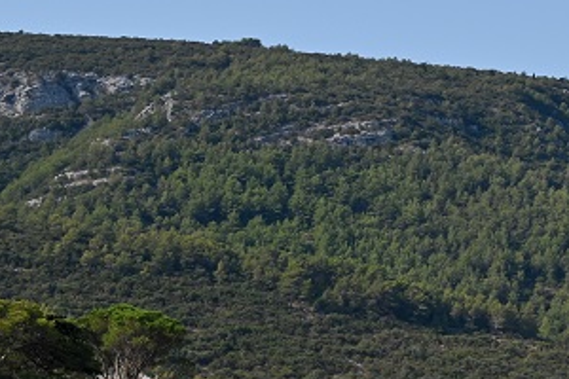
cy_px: 393
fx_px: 3682
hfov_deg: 8.6
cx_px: 937
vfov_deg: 5.9
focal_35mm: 233
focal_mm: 70
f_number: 16
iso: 100
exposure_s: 1/100
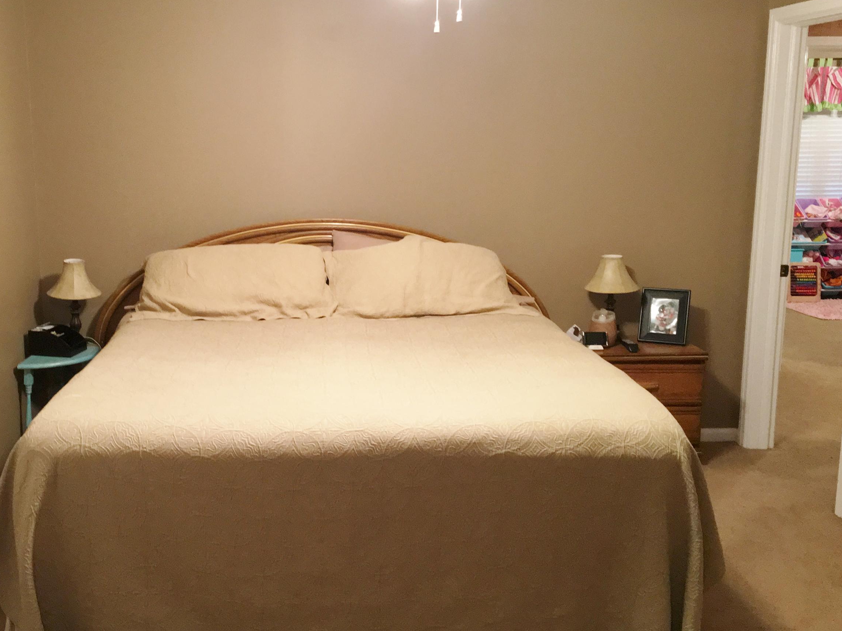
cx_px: 302
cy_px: 304
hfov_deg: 48.4
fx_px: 924
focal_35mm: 38
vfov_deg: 37.7
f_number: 2.2
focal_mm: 4.15
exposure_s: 1/17
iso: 200
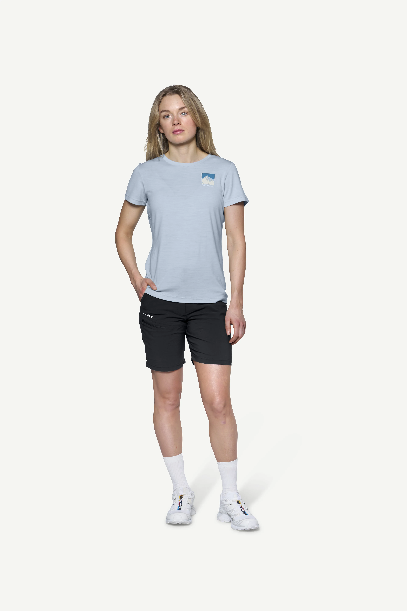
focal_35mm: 70
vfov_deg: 28.8
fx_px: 1187
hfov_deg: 19.5
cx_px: 204
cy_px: 306
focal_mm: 70
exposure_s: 1/160
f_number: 7.1
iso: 160
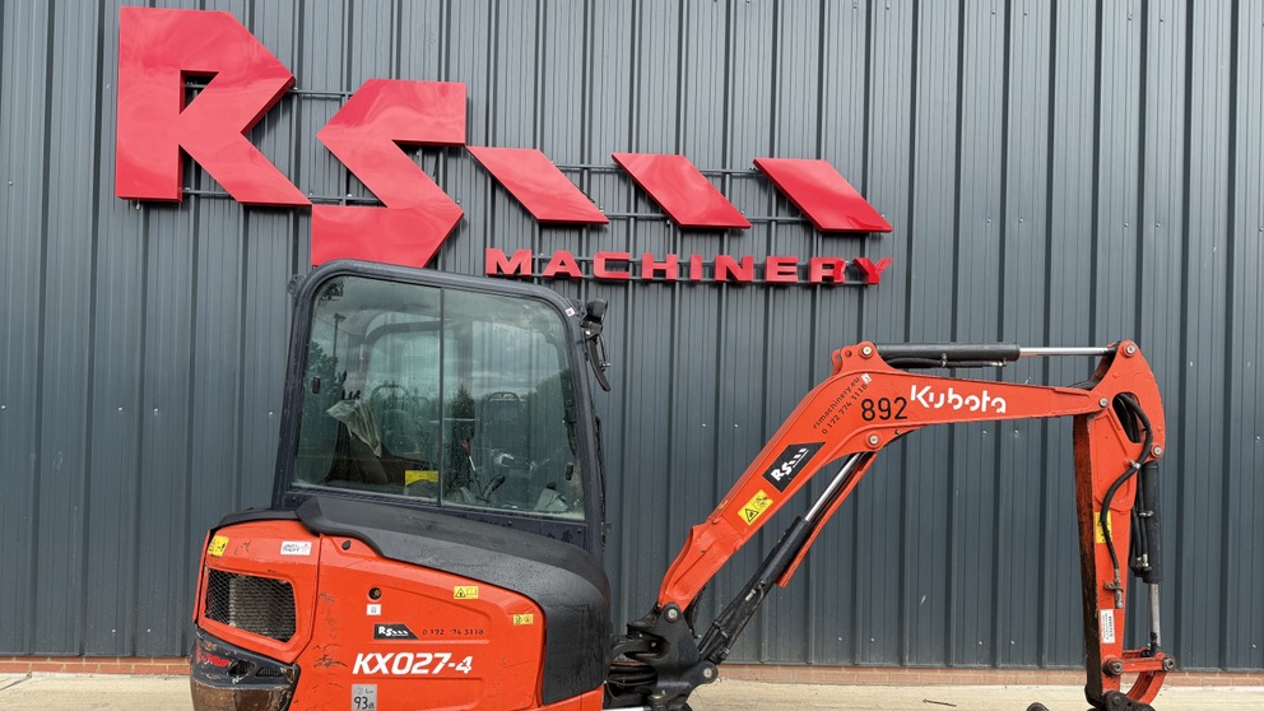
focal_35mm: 27
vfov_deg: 42.6
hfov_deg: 69.8
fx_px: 905
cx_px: 615
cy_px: 446
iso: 80
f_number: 1.78
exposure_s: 1/1493
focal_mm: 6.76
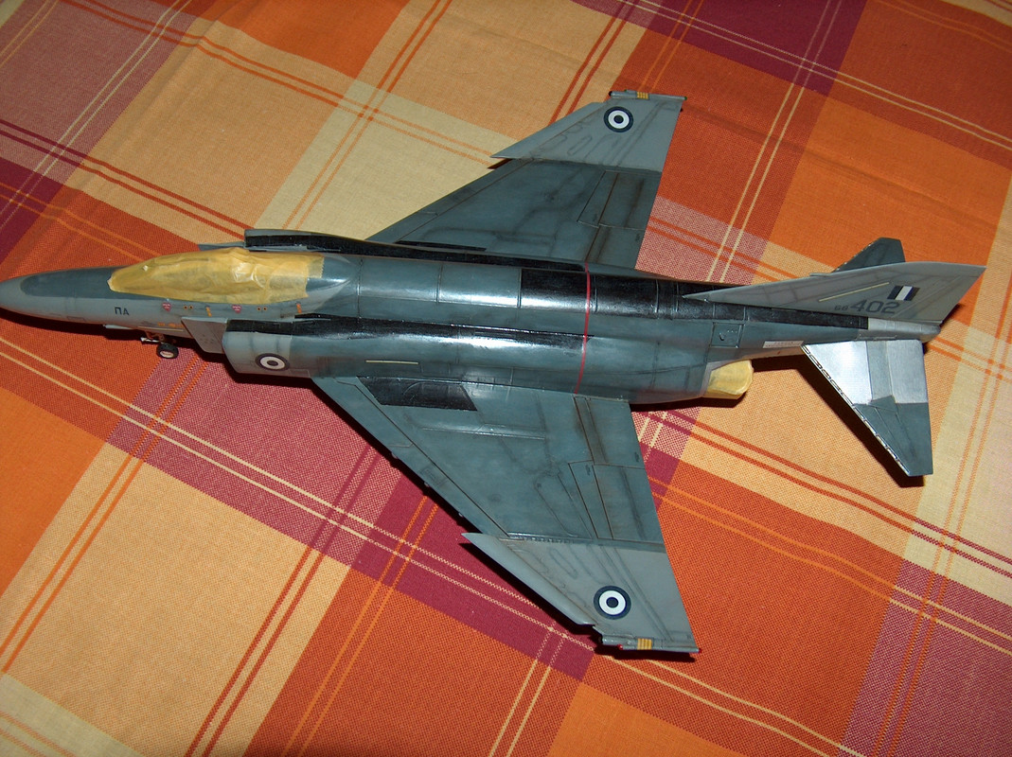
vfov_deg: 38.6
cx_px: 506
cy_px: 378
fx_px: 1081
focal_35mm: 37
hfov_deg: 50.2
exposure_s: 1/60
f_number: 2.8
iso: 100
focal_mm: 7.6
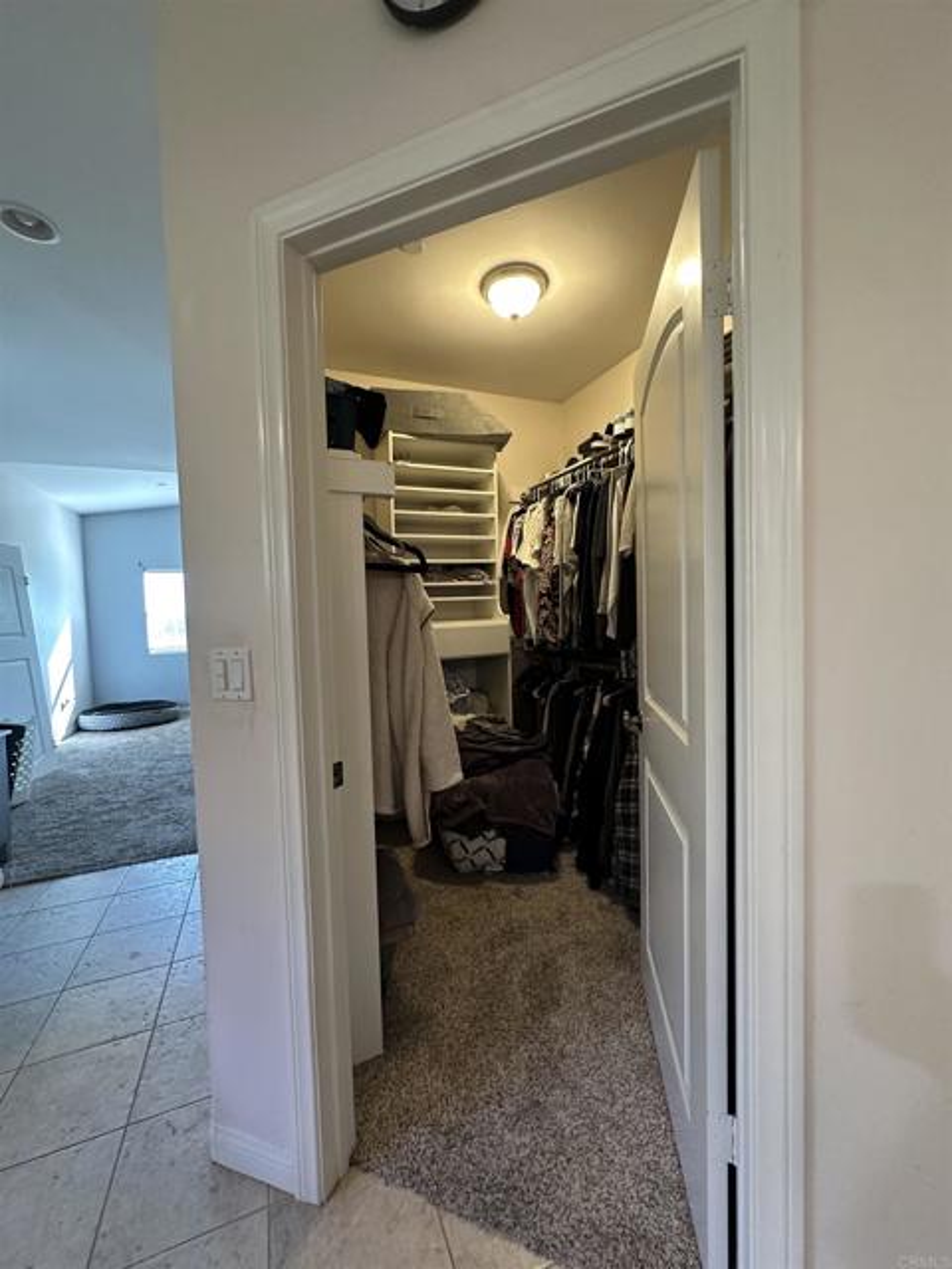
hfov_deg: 85.7
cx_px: 476
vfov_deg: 102.1
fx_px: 513
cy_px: 634
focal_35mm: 14
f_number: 2.2
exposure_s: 1/60
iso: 400
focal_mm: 2.22
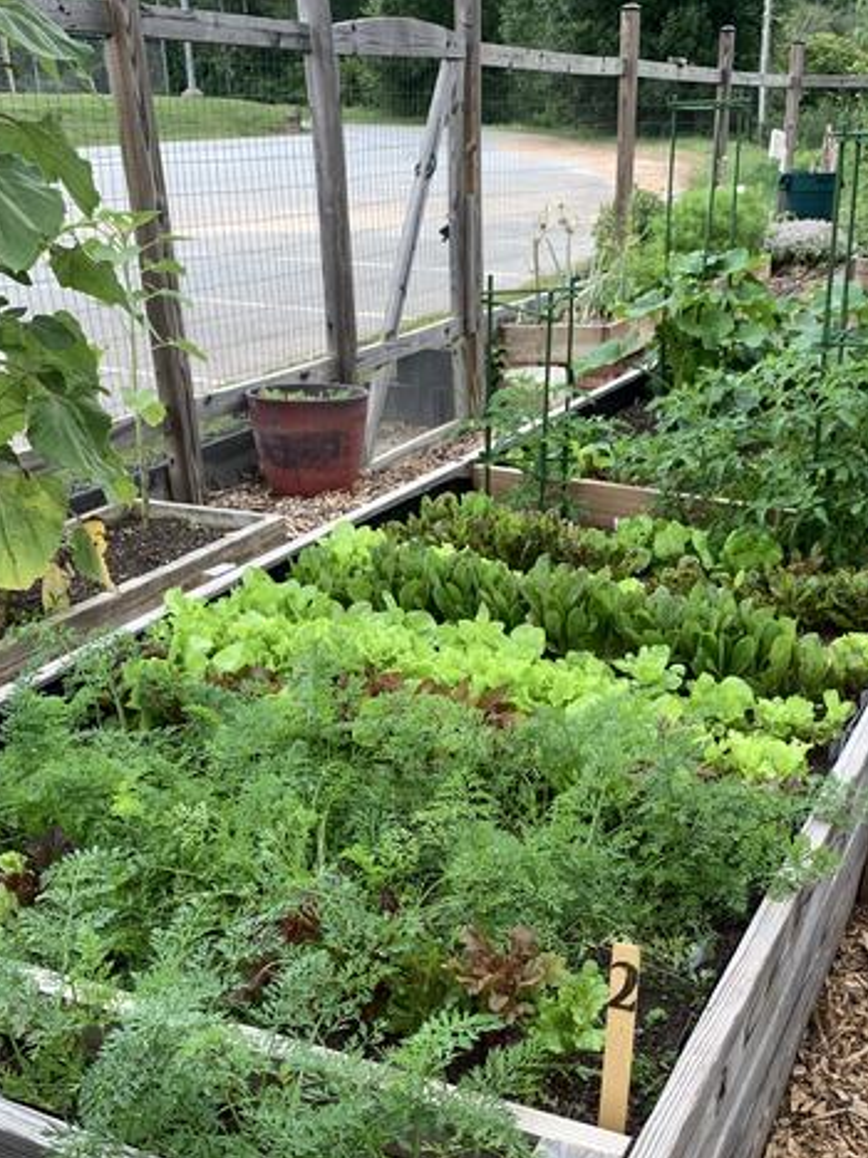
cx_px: 475
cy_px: 860
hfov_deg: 36.8
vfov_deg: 46.3
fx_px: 1305
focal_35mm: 39
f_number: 1.8
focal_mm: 4.25
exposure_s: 1/278
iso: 25
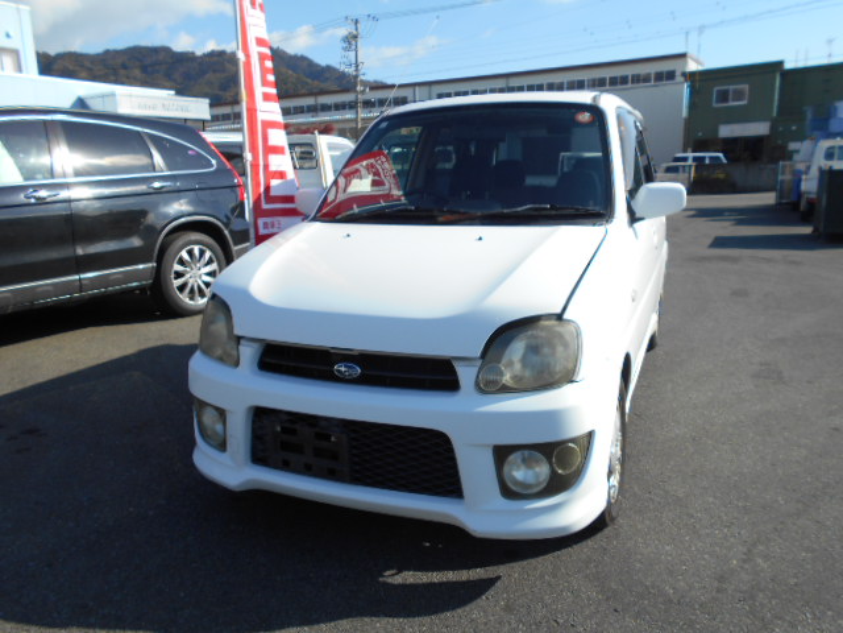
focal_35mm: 26
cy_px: 316
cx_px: 422
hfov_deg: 67.3
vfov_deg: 53.1
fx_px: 633
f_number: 3.2
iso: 80
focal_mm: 4.6
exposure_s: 1/800
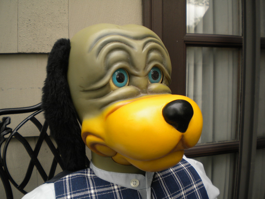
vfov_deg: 40.7
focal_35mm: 35
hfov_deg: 52.6
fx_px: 268
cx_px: 132
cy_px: 100
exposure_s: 1/214
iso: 80
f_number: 3.1
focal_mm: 6.3
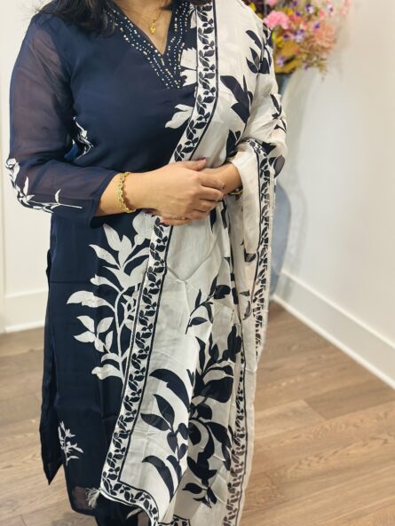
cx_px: 198
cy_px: 263
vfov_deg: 39.6
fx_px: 730
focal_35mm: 48
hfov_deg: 30.3
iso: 400
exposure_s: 1/60
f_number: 1.78
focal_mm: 6.86
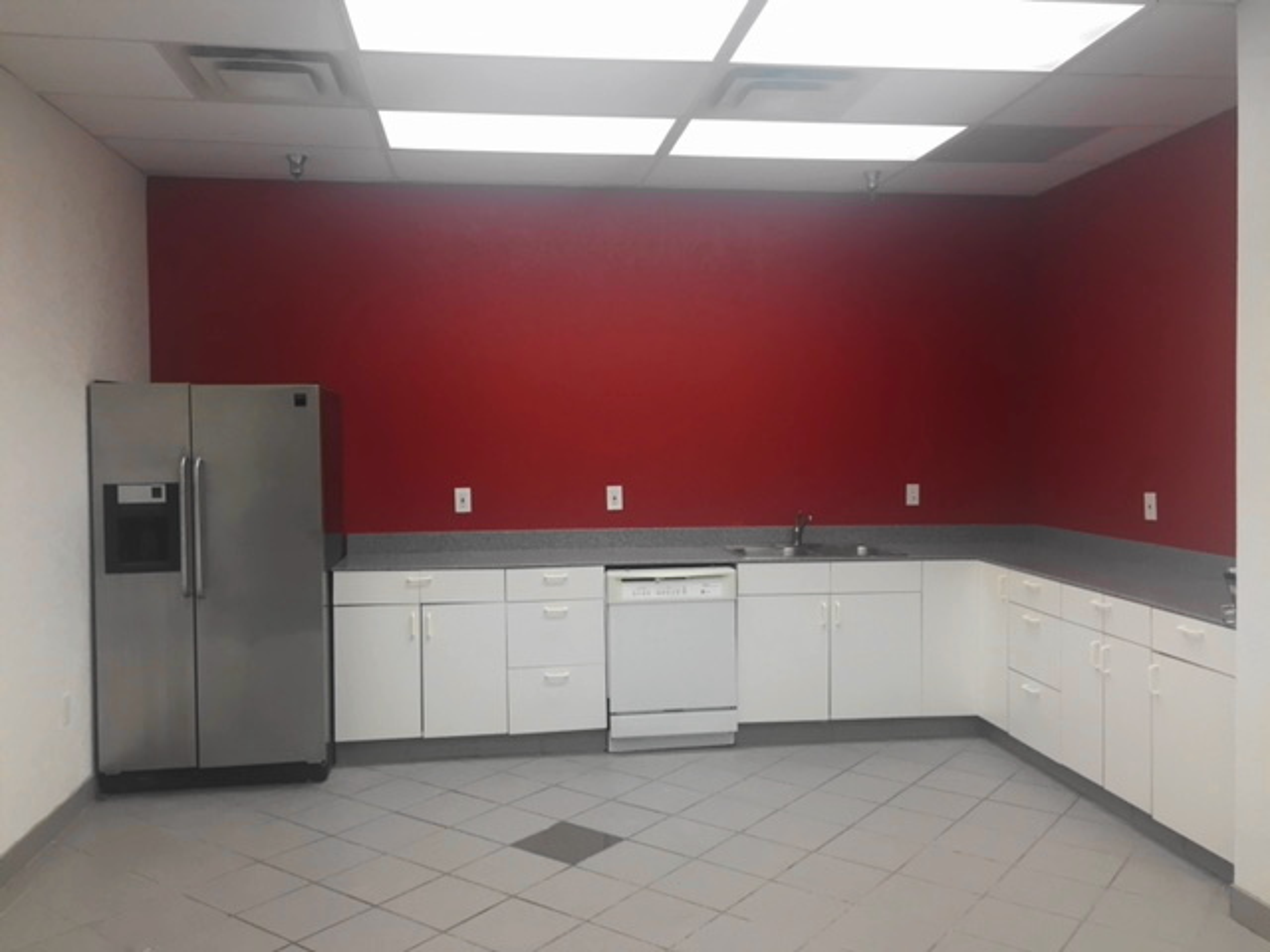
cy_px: 476
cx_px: 635
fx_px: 1064
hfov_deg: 61.7
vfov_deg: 48.2
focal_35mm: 29
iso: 32
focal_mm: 4.15
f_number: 2.2
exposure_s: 1/40
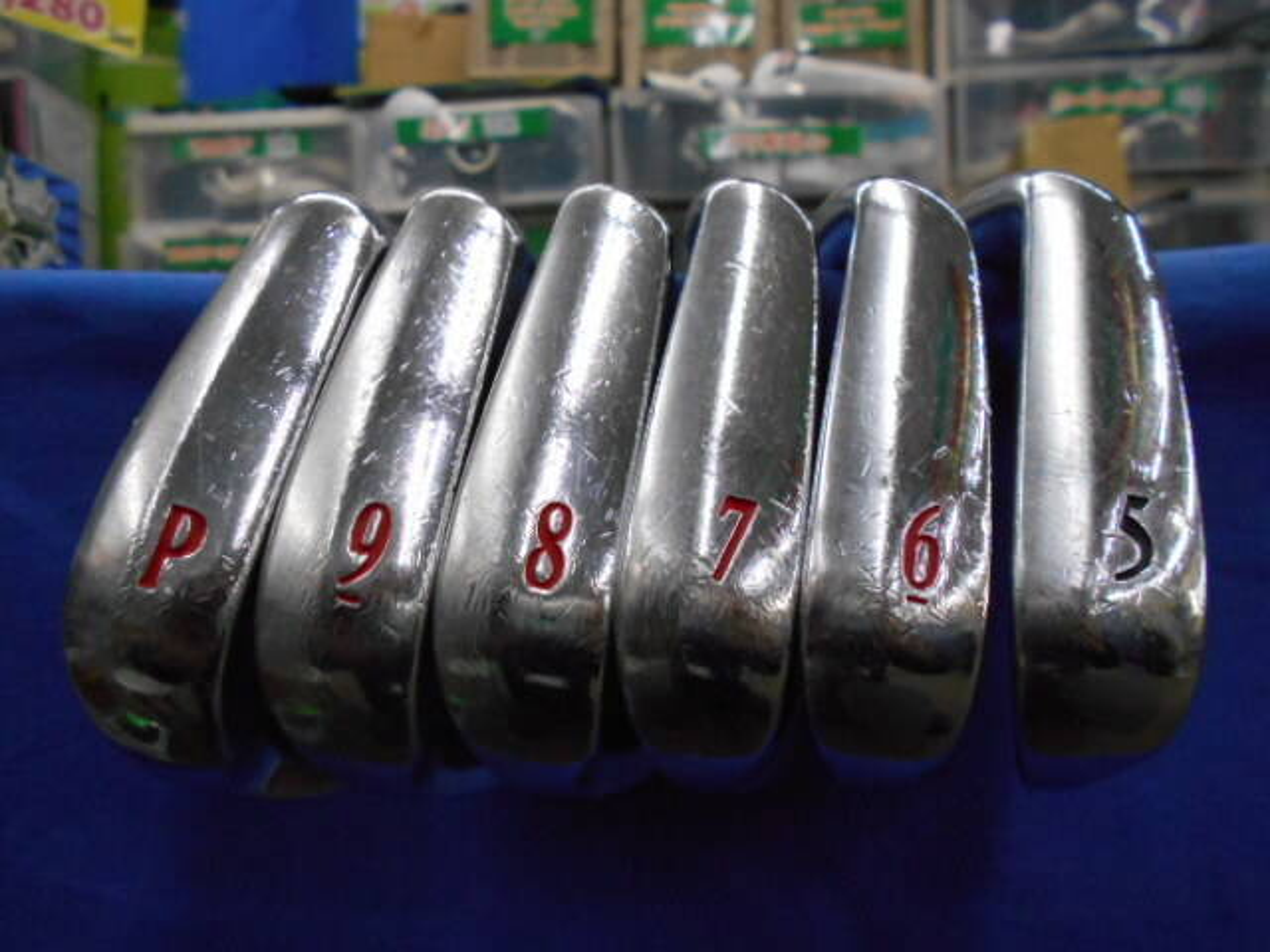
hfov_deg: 67.3
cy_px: 476
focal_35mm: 26
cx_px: 635
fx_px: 954
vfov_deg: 53.1
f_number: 3.2
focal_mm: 4.6
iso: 640
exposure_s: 1/250
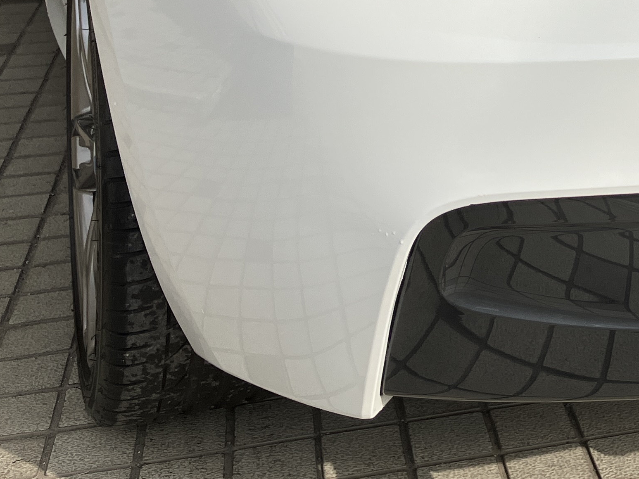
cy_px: -141
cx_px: 716
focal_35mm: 73
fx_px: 1347
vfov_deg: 18.7
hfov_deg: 24.7
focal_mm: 3.99
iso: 32
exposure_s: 1/3040
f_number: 1.8
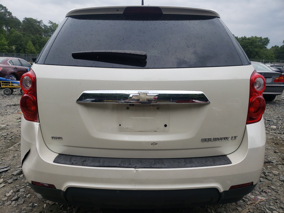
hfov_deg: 67.3
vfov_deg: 53.1
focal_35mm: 26
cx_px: 142
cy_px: 106
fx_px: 213
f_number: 1.5
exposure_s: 1/2000
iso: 50
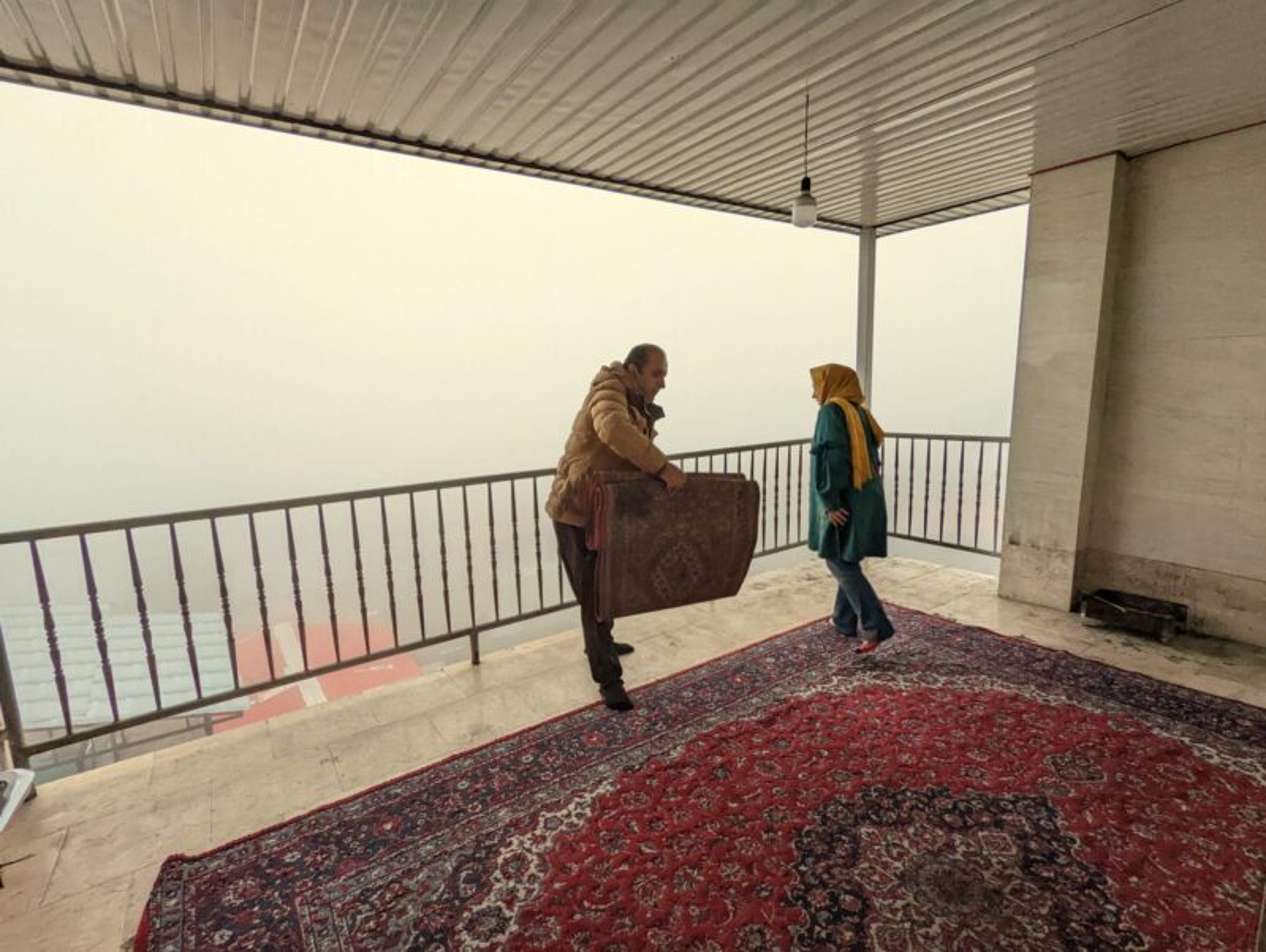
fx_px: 586
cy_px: 476
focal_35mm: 16
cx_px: 633
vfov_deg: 78.2
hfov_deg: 94.4
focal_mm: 2.35
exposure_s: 1/68.9
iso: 331
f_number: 2.2
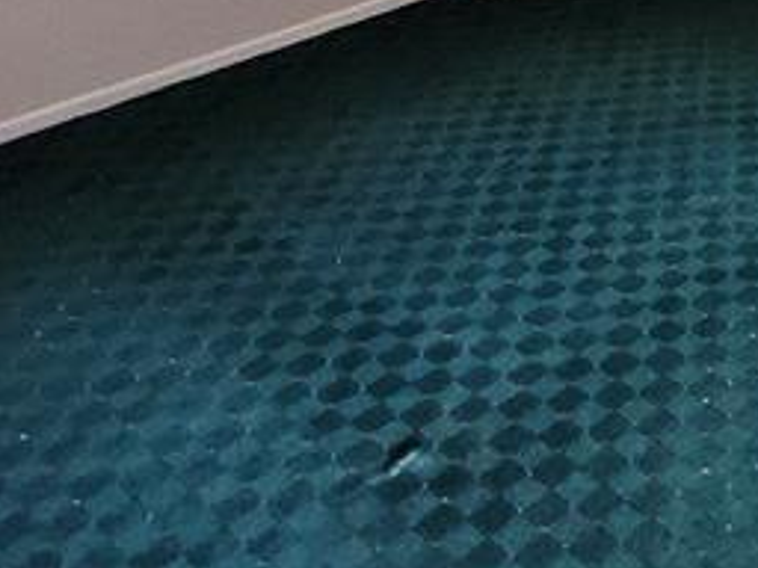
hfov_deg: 30.4
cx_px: 945
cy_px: -281
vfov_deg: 22.9
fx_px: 1139
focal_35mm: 52
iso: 400
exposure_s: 1/60
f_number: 2.2
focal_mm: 1.74
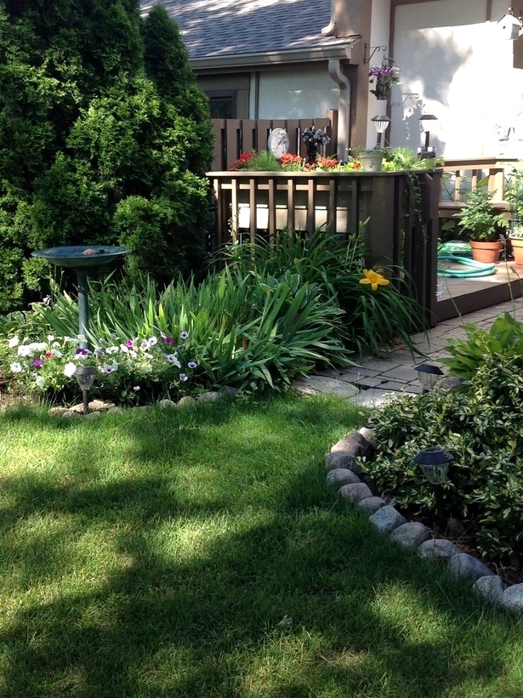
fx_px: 927
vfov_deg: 41.1
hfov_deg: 31.4
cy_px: 276
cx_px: 195
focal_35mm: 46
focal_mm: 4.28
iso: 50
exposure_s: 1/280
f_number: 2.4
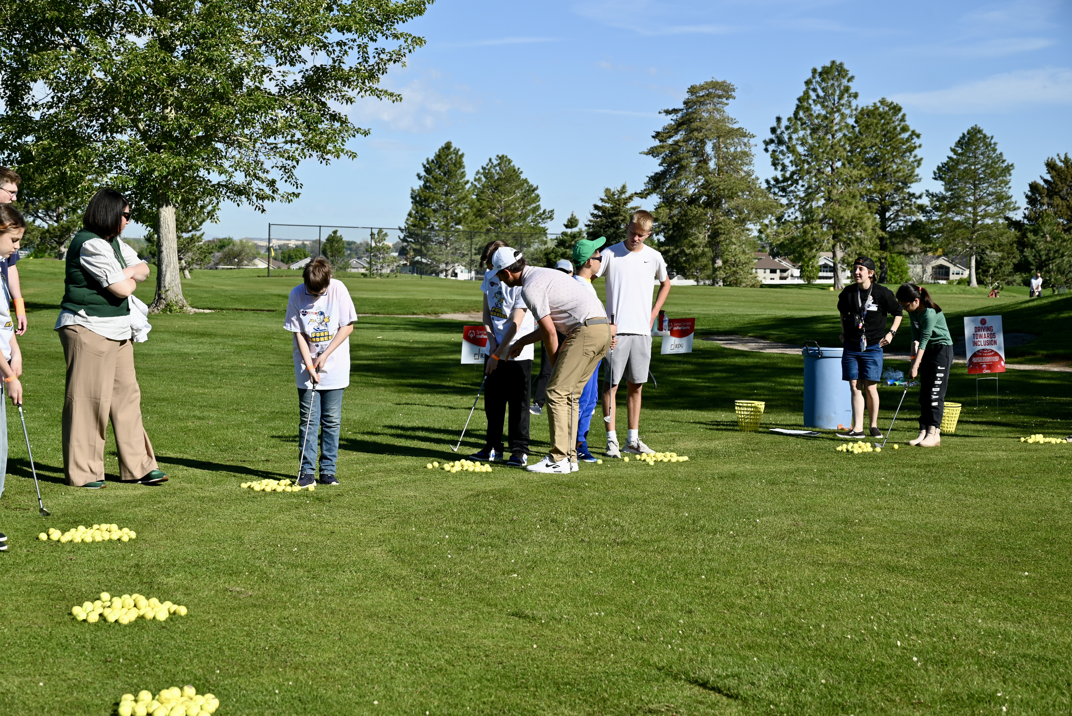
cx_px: 536
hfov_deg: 28.8
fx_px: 2085
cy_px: 358
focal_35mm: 70
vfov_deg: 19.5
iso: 100
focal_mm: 70
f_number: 7.1
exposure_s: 1/400
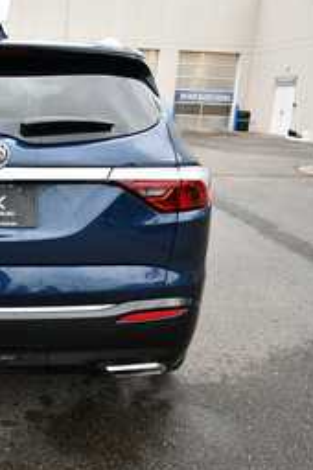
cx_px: 13
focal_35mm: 47
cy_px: 237
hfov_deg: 27.3
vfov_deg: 41.9
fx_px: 613
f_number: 5.6
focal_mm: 20
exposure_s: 1/160
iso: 800
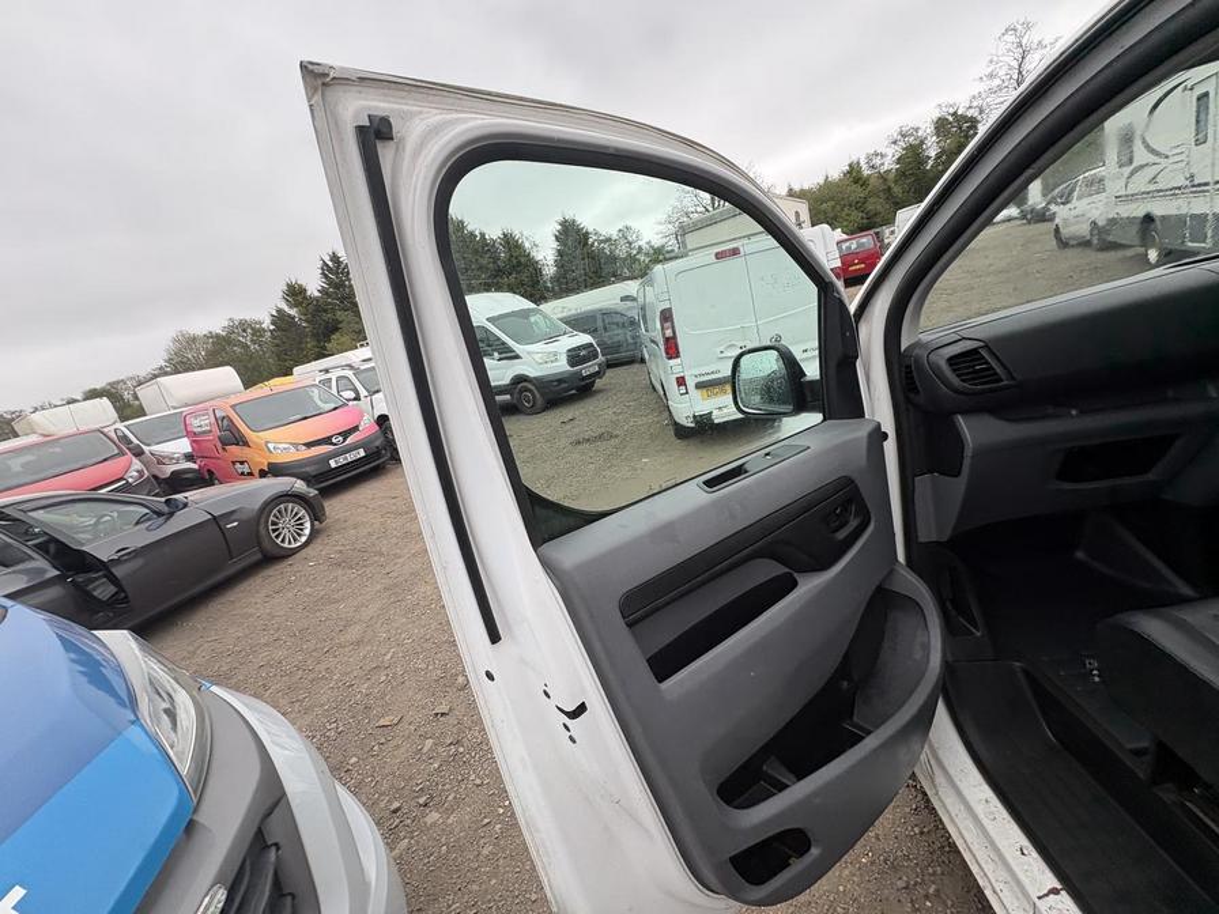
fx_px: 493
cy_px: 457
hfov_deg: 102.1
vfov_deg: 85.7
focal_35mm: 14
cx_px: 610
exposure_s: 1/121
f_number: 2.2
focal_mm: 2.22
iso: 40
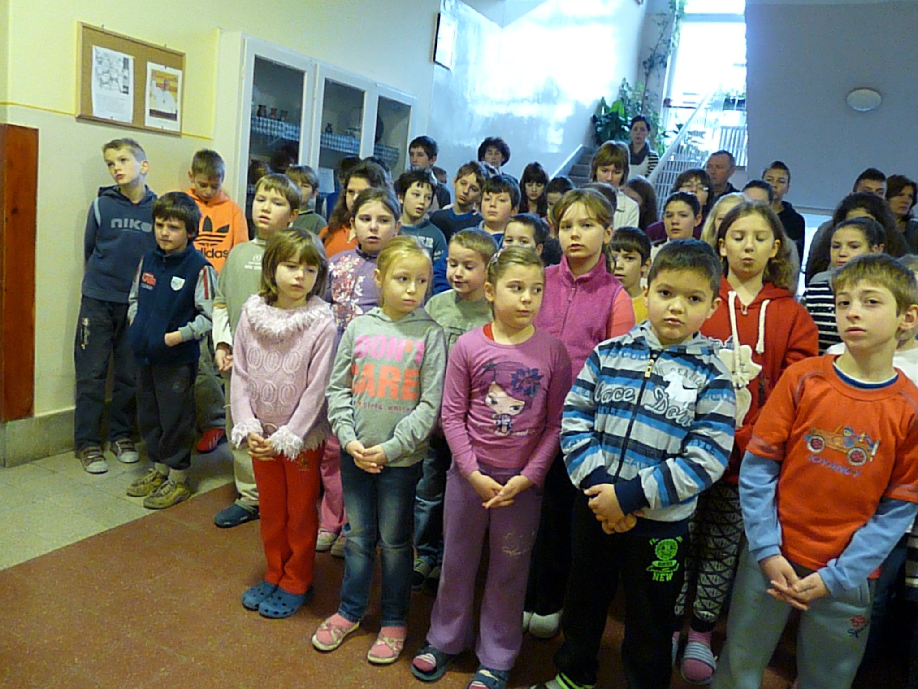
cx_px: 459
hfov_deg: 65.3
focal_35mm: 27
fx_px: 716
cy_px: 344
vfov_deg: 51.4
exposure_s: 1/25
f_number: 2.8
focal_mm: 4.8
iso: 1600
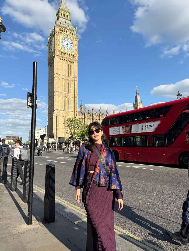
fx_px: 175
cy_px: 126
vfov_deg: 71.6
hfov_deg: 56.8
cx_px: 94
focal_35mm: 24
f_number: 1.78
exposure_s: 1/4167
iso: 80
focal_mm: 6.76
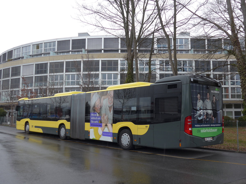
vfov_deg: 39.7
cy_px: 92
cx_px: 123
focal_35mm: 36
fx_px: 256
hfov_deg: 51.4
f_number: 2.8
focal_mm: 7.5
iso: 80
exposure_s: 1/160
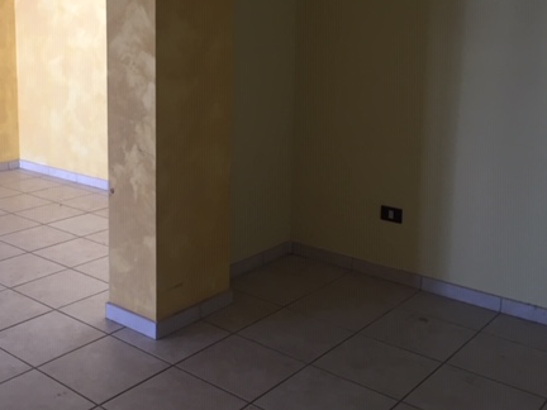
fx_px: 679
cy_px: 125
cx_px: 180
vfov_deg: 33.2
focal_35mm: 43
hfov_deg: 43.2
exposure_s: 1/33
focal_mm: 4.15
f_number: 2.2
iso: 80
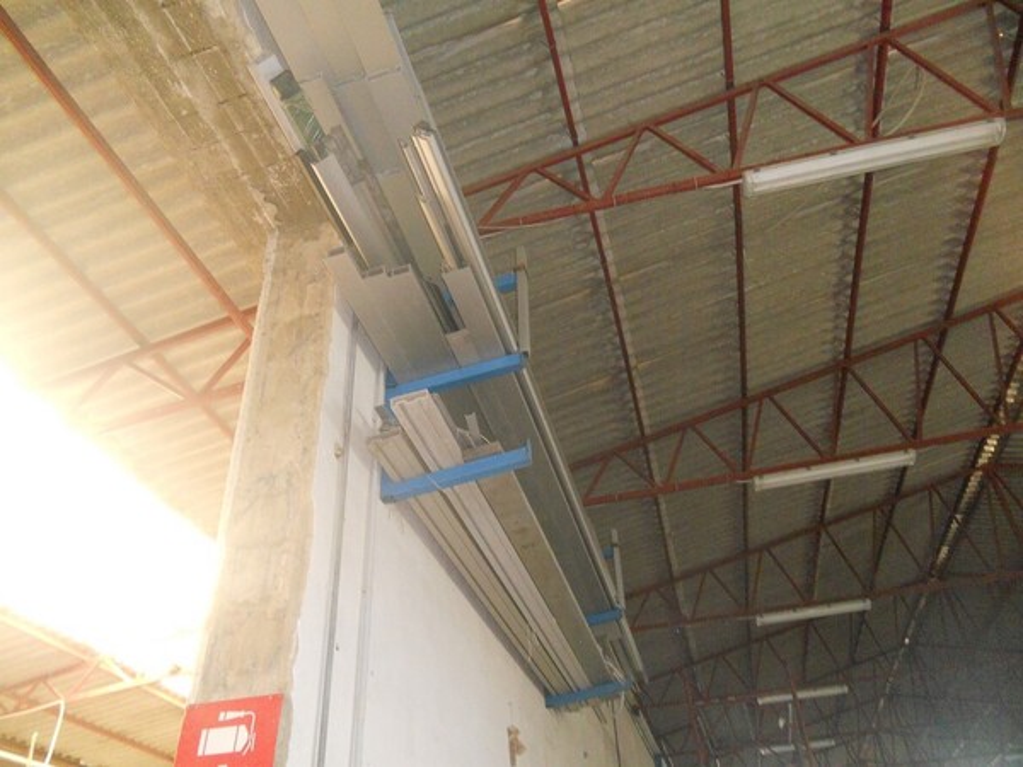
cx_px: 512
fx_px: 798
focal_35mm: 27
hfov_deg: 65.3
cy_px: 384
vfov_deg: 51.4
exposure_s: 1/25
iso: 500
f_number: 3.2
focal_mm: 4.9
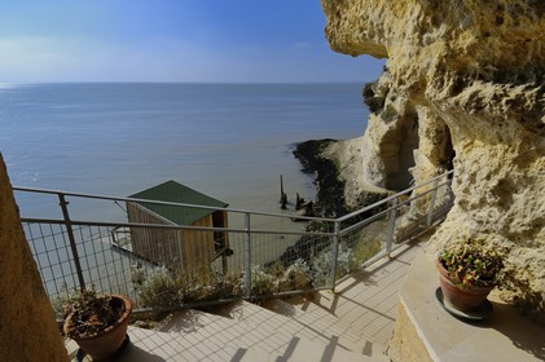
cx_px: 272
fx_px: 272
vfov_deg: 67.3
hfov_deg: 90.0
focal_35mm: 18
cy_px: 181
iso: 100
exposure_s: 1/180
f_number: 13
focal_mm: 12
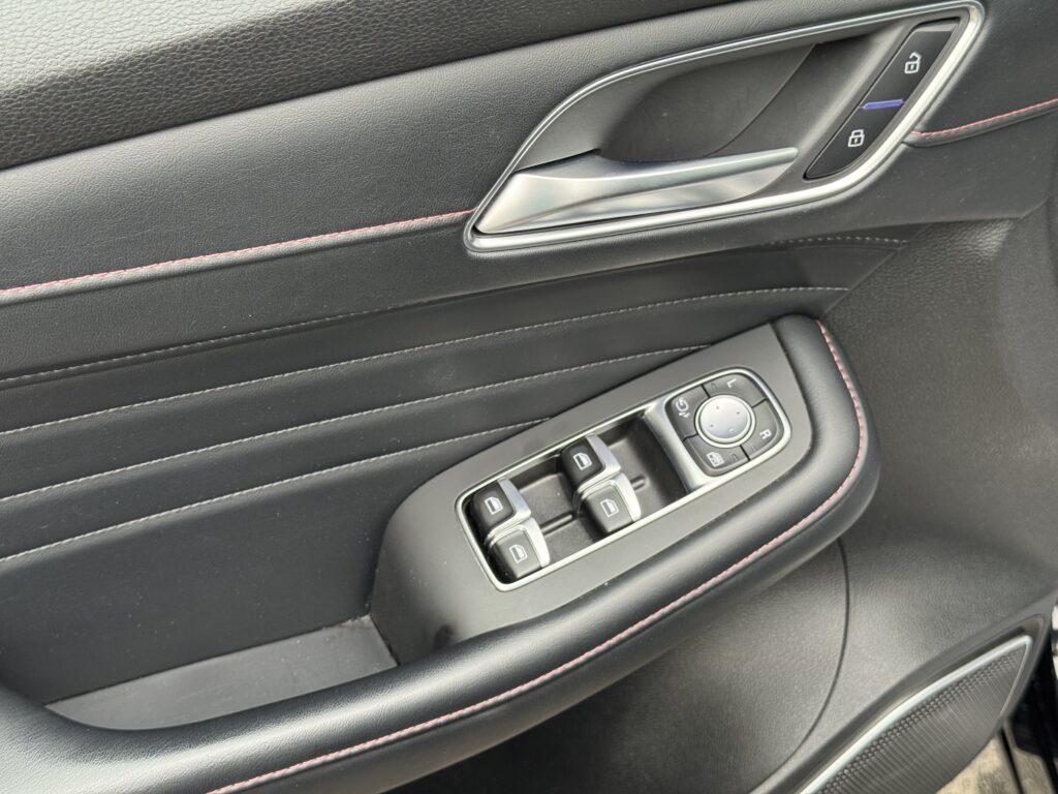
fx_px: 1467
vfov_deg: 30.3
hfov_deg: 39.7
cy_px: 397
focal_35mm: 48
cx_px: 529
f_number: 1.78
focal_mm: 6.76
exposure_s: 1/60
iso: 200
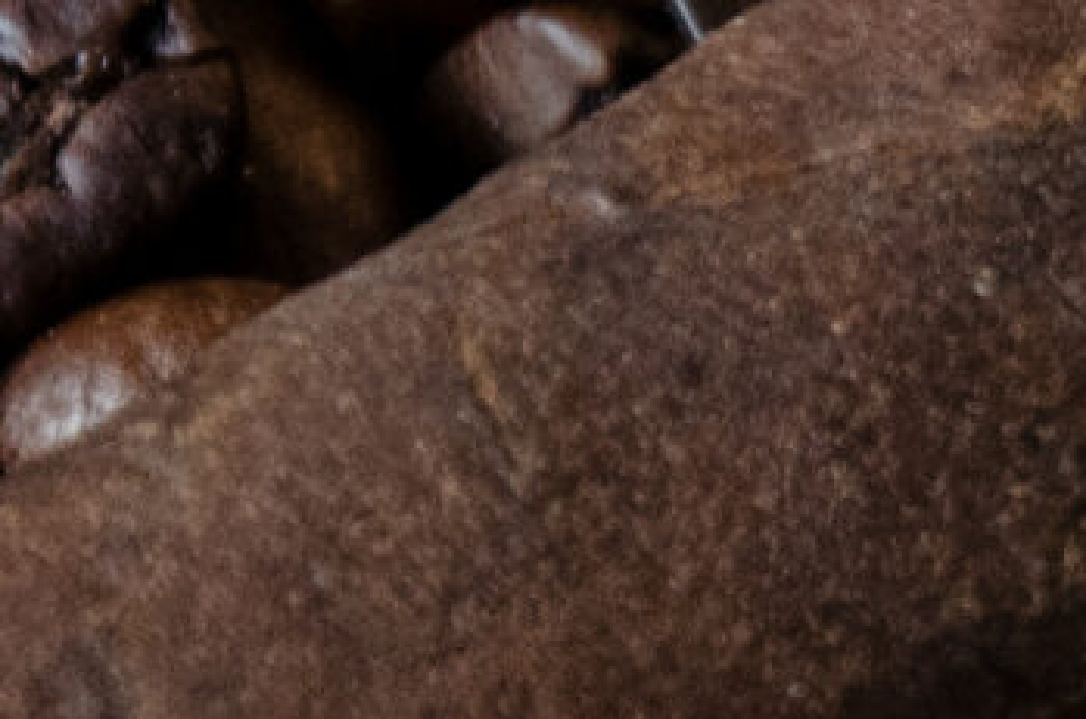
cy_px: -75
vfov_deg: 1.4
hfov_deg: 2.1
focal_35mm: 991
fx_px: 29827
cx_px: 1867
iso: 800
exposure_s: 1/80
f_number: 5.6
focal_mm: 90
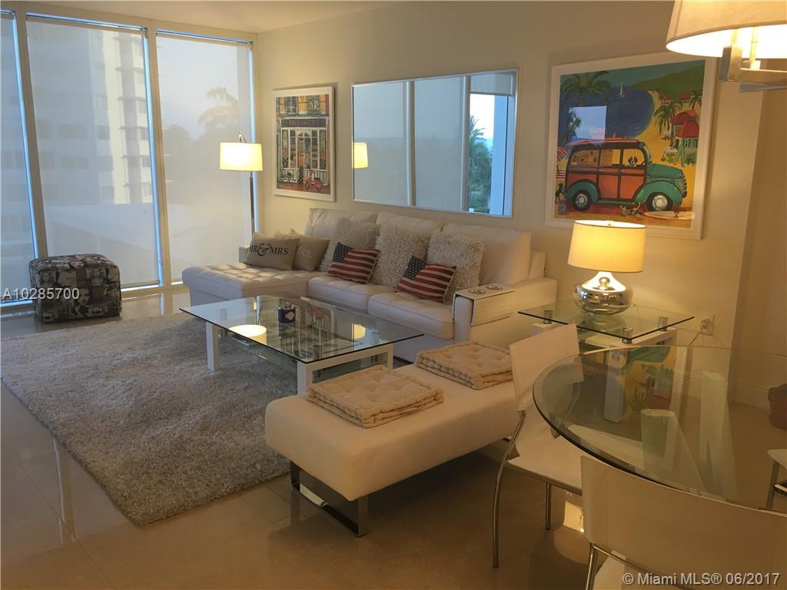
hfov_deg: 61.7
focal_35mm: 29
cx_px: 394
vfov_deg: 48.2
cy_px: 295
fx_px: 659
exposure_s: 1/15
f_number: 2.2
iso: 25
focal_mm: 4.15
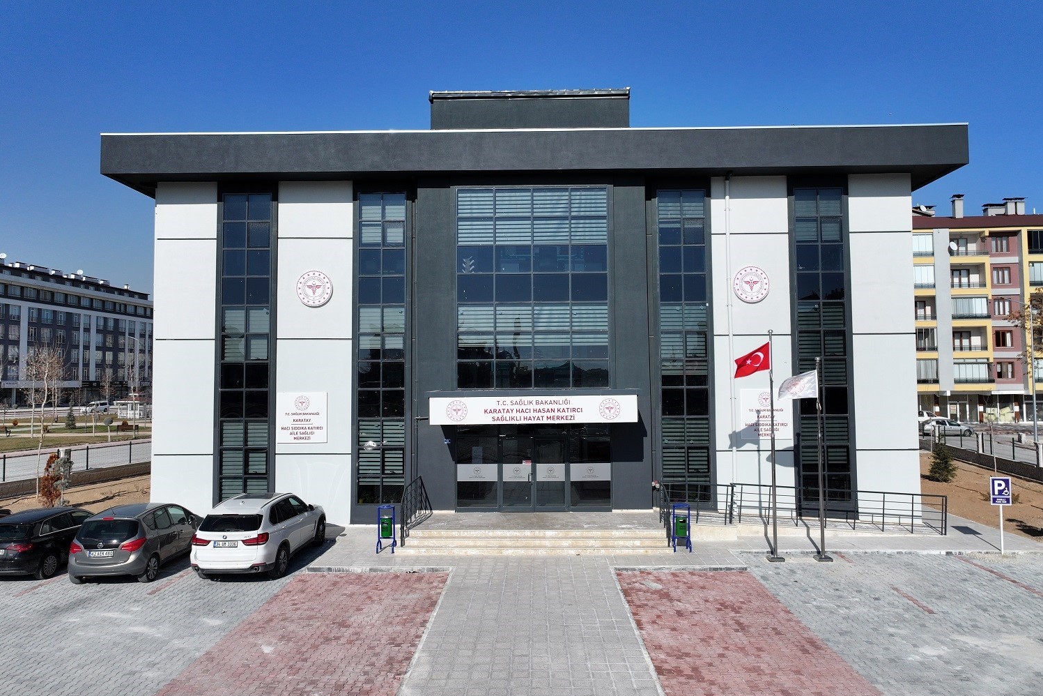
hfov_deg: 71.5
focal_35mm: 25
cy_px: 347
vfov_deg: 51.3
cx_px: 522
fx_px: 724
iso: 100
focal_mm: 12.29
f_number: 2.8
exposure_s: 1/3200
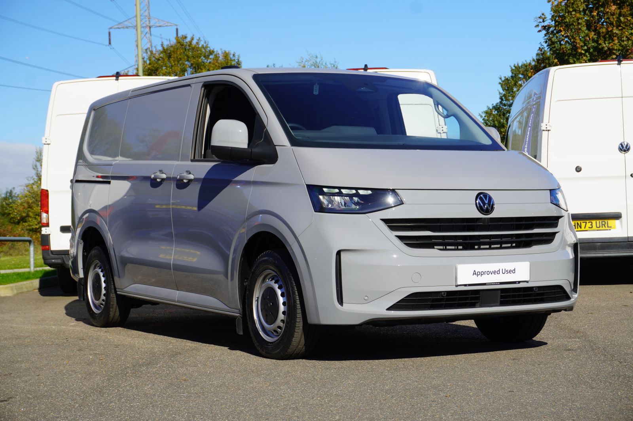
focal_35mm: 69
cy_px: 210
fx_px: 1212
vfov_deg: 19.7
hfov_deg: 29.3
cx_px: 316
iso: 100
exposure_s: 1/125
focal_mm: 46
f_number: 9
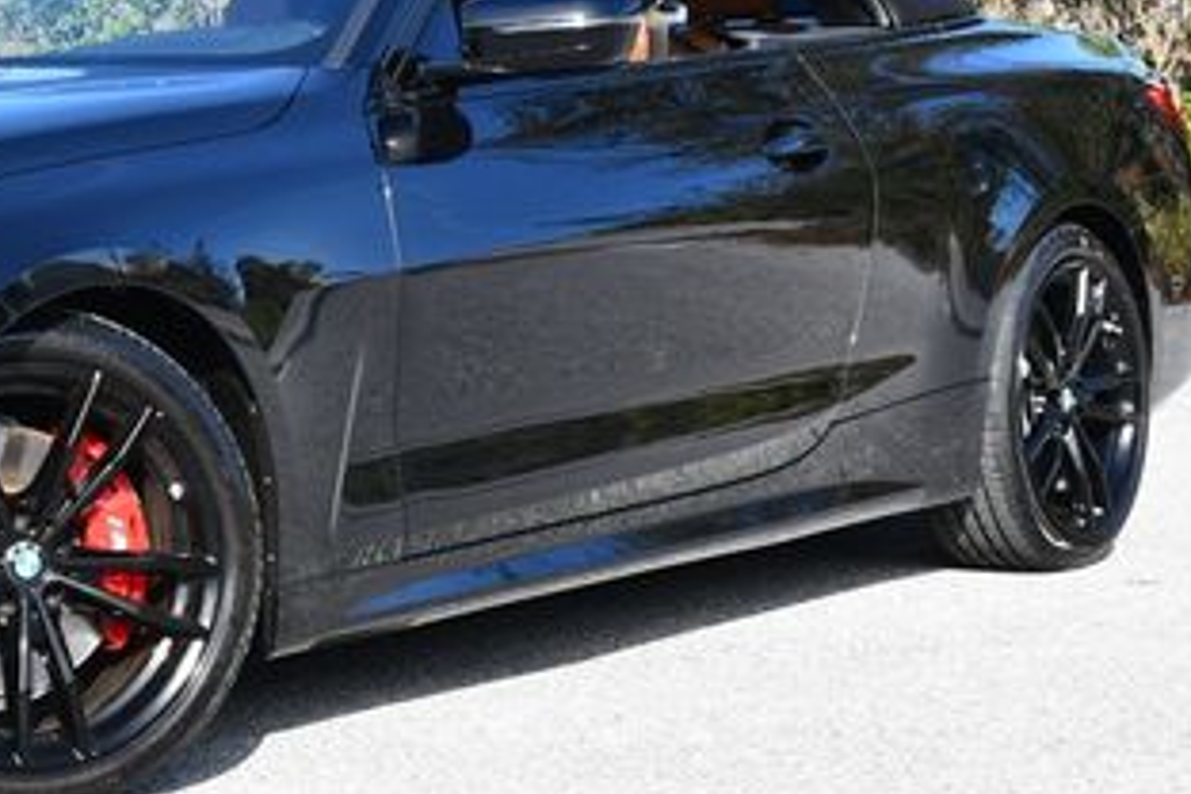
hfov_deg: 17.5
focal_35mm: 115
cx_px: 65
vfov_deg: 11.9
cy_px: 130
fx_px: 3804
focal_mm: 28
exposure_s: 1/250
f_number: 8
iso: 200
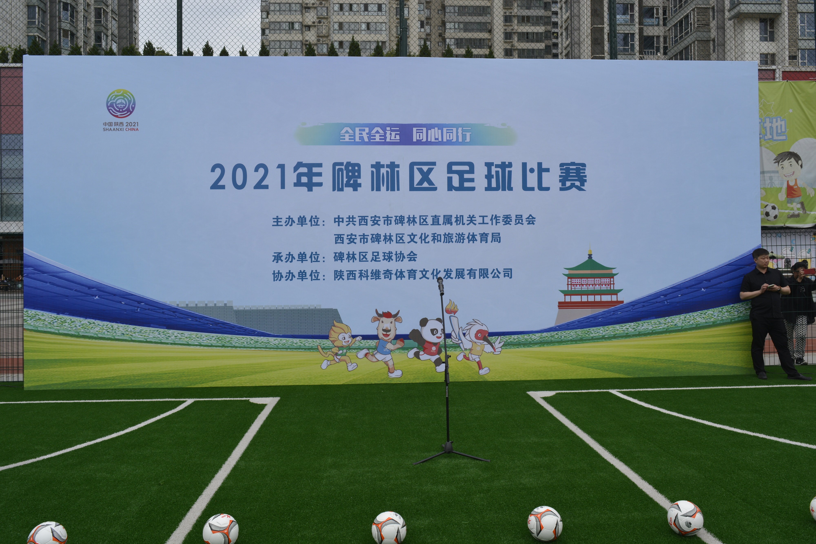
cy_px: 272
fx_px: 680
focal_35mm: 30
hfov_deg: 61.9
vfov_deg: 43.6
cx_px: 408
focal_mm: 20
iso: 180
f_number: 8
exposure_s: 1/250
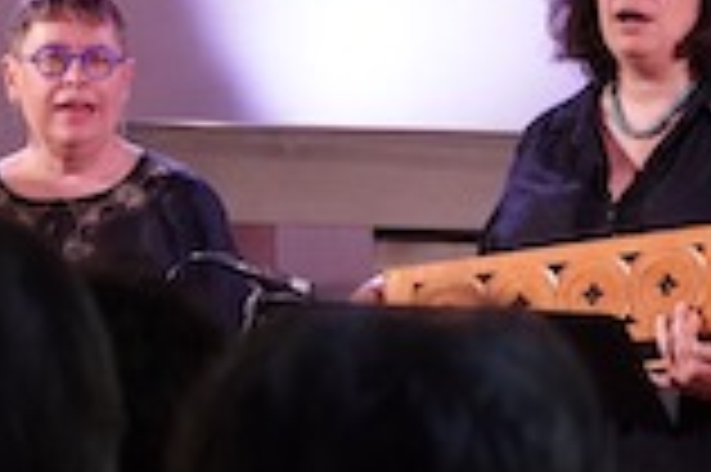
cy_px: 189
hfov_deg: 4.6
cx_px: 621
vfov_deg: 3.0
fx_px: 8918
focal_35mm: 452
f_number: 4
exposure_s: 1/125
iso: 1600
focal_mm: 43.48
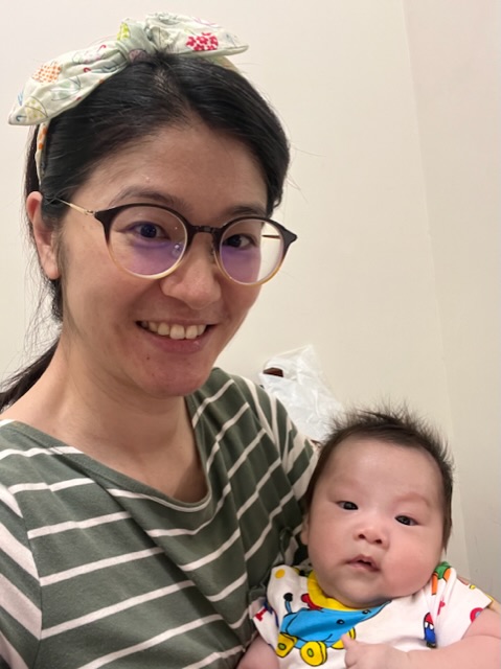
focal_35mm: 30
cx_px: 250
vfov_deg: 60.0
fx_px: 580
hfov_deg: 46.7
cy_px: 334
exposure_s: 1/30
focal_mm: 2.71
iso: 320
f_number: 2.2
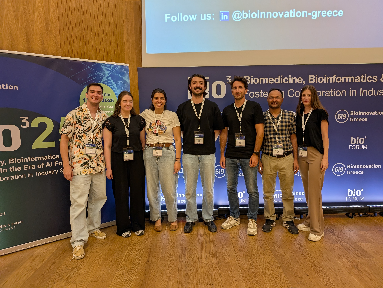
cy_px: 144
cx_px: 192
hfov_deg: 71.5
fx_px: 266
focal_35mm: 24
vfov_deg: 56.9
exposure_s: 1/100
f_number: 1.68
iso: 386
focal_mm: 6.9
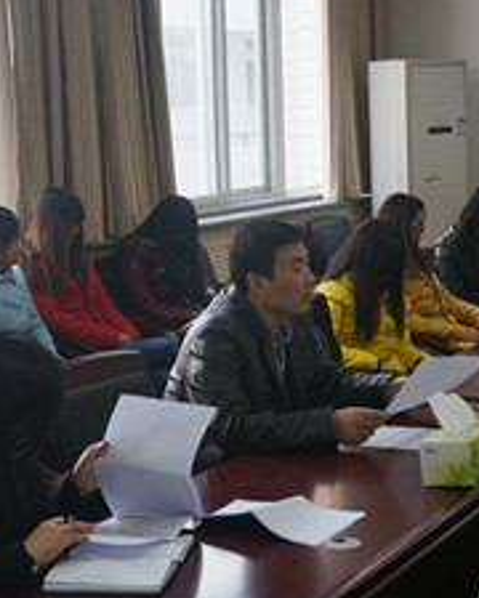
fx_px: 1383
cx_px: 319
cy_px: 283
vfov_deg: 24.4
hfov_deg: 19.6
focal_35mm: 78
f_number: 4.5
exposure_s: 1/160
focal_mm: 25
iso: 640
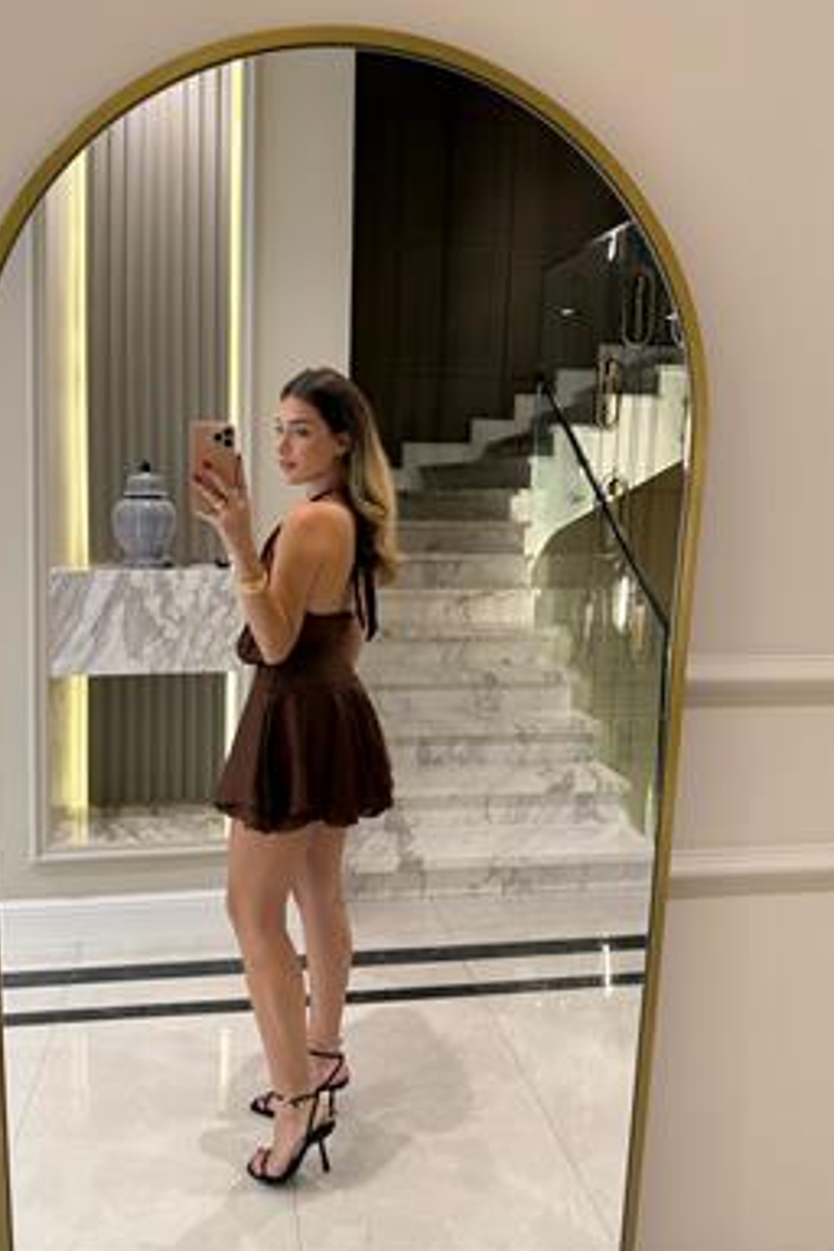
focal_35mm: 26
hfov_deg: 49.5
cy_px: 616
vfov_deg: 69.4
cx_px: 378
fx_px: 903
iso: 125
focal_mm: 6.76
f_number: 1.78
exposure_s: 1/50
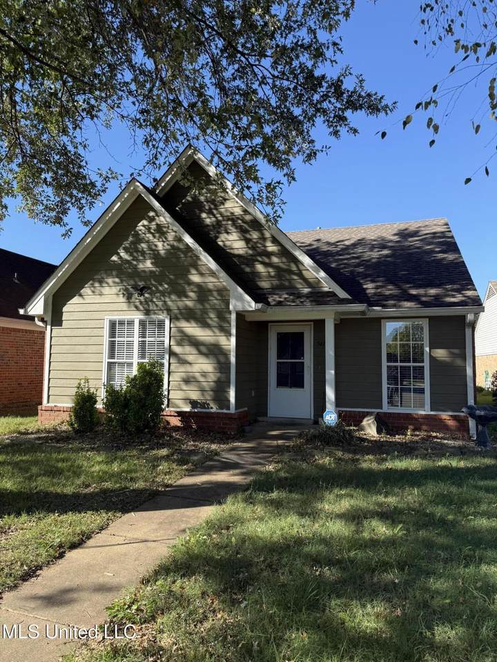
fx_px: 459
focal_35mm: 24
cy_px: 331
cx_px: 248
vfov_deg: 71.6
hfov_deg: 56.8
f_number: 1.78
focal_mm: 6.76
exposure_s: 1/1585
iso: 80
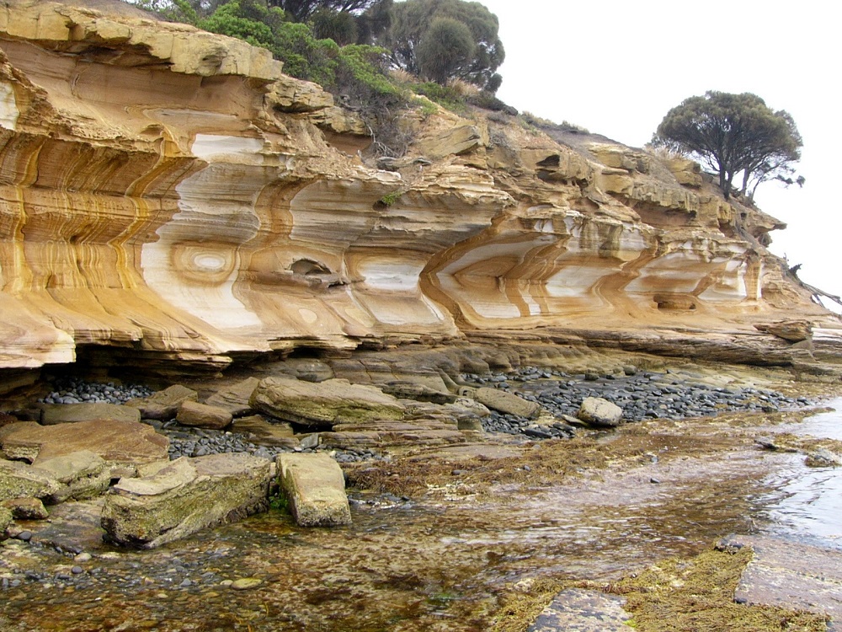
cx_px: 421
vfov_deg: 40.7
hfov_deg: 52.6
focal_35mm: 35
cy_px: 316
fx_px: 851
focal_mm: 4.6
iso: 50
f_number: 6.5
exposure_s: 1/40
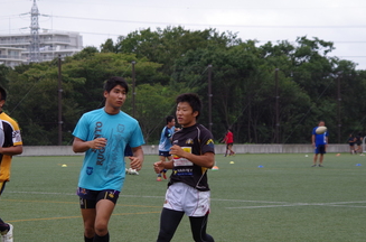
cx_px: 146
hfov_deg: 14.4
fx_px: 1450
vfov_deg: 9.5
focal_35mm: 143
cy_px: 141
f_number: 5.6
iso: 800
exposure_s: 1/1000
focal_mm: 77.5
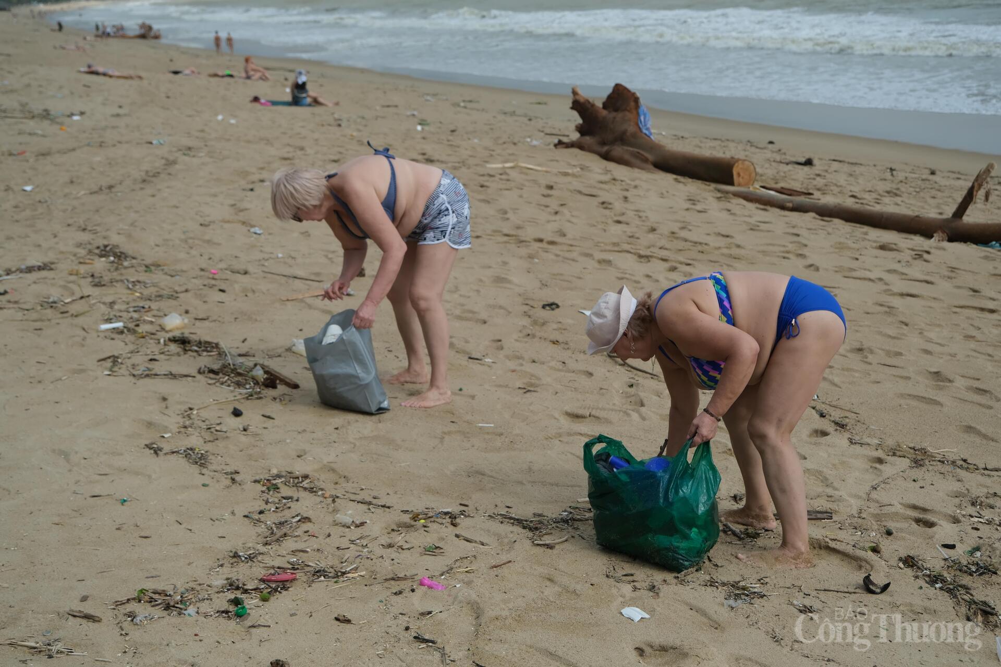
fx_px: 1279
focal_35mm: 46
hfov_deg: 42.7
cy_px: 334
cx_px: 500
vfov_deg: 29.2
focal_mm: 30.8
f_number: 4
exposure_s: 1/1900
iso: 160
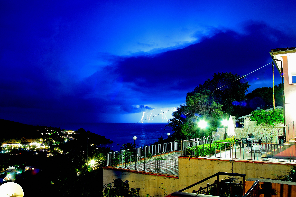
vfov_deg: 43.5
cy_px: 98
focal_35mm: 30
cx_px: 148
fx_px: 246
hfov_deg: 62.0
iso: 250
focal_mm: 20
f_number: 11
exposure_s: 86.5
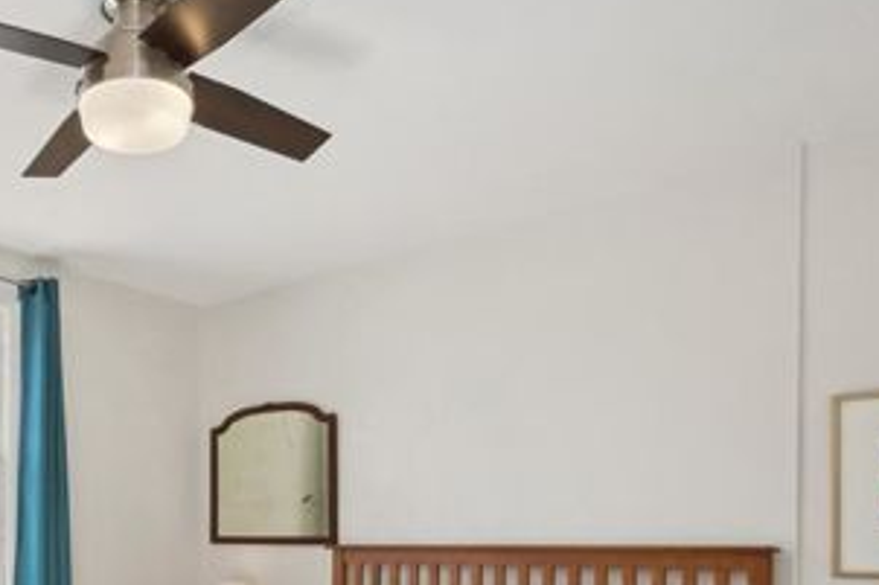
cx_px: 130
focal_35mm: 35
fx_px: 854
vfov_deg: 36.0
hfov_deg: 49.9
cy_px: 502
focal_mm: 10
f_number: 8
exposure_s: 1/125
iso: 200
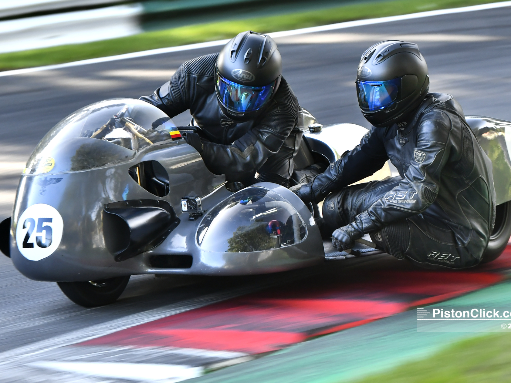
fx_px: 3602
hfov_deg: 8.1
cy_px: 191
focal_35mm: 244
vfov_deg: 6.1
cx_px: 267
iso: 720
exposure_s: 1/160
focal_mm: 150
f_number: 4.5
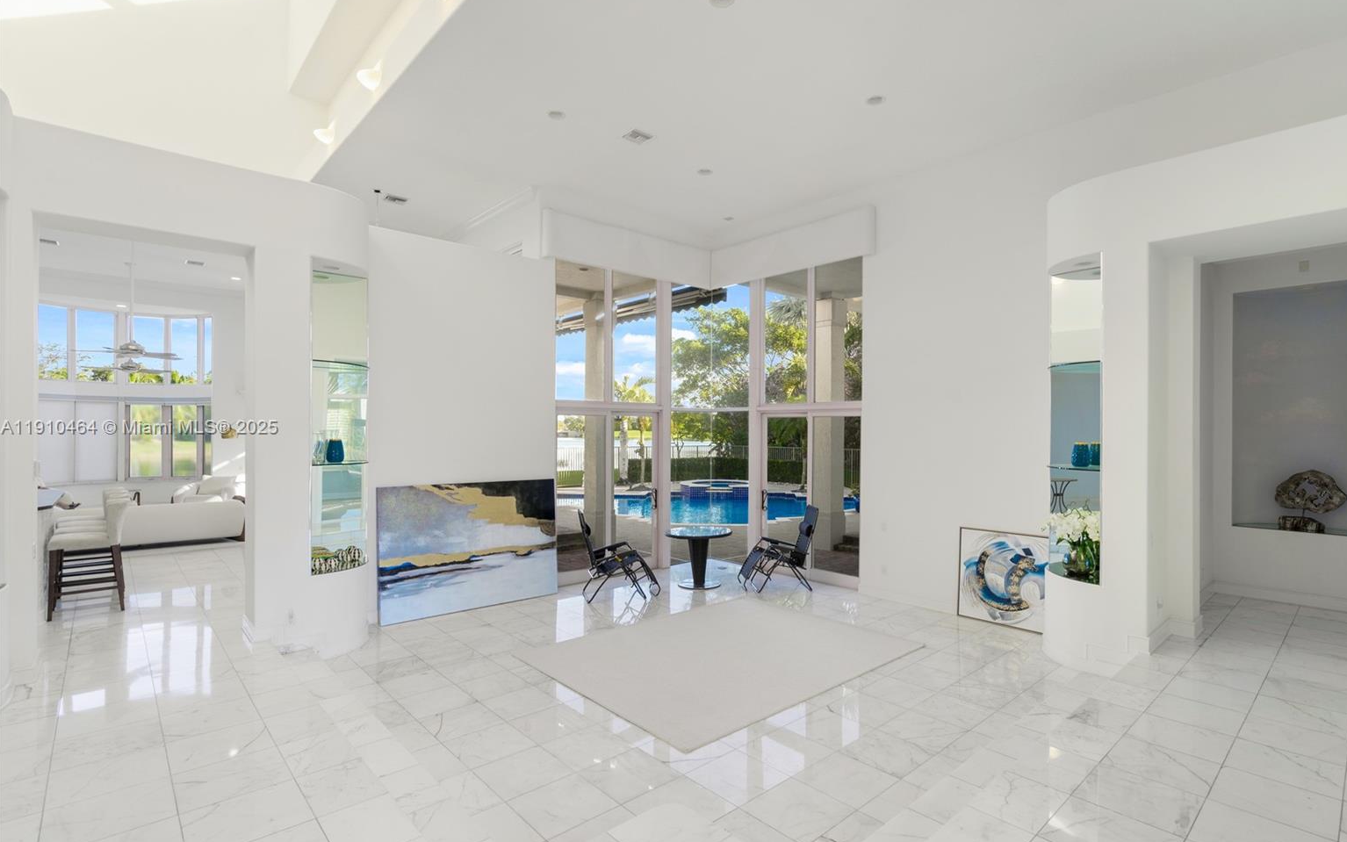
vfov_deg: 68.0
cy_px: 428
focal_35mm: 17
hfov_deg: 94.3
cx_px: 699
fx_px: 624
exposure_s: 1/13
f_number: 8
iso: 400
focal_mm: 16
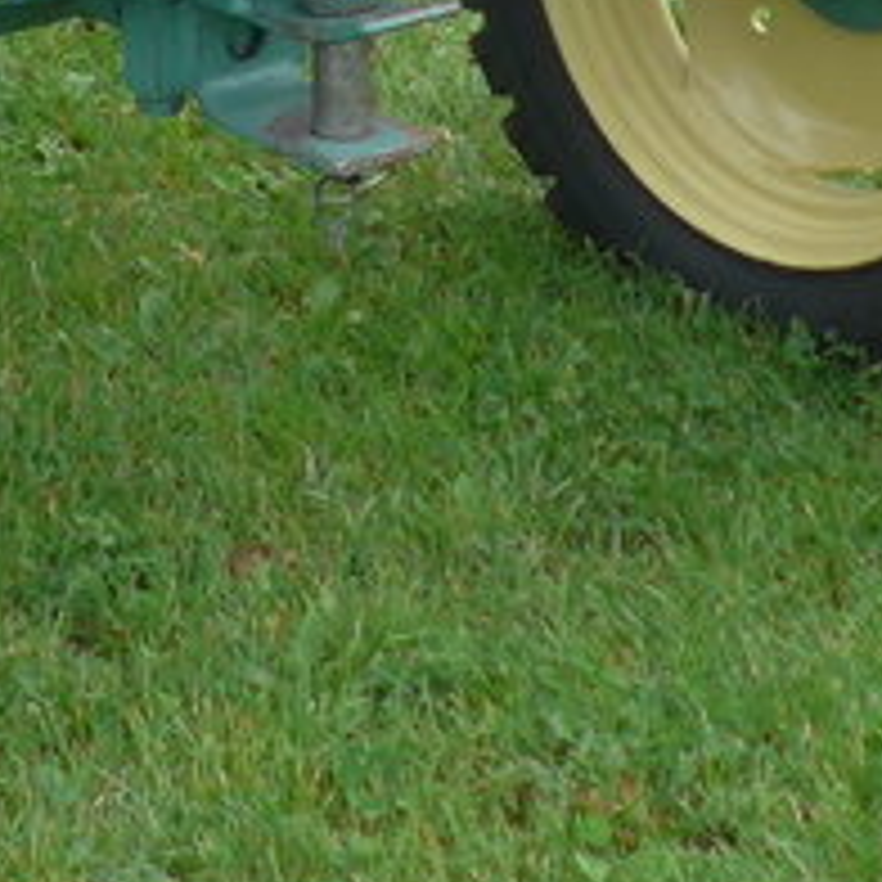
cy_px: -702
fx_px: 6082
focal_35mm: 211
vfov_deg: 8.0
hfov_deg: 8.1
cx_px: -554
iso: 80
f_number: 2.8
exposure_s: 1/320
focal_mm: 8
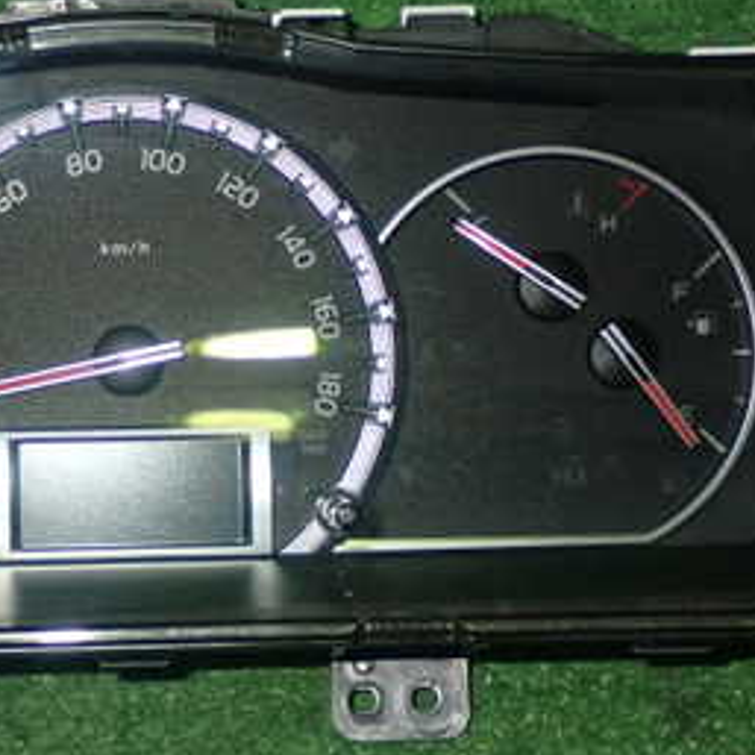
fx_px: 2542
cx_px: 153
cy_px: 317
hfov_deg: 16.8
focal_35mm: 103
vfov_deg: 16.9
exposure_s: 1/50
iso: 800
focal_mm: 9.01
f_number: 9
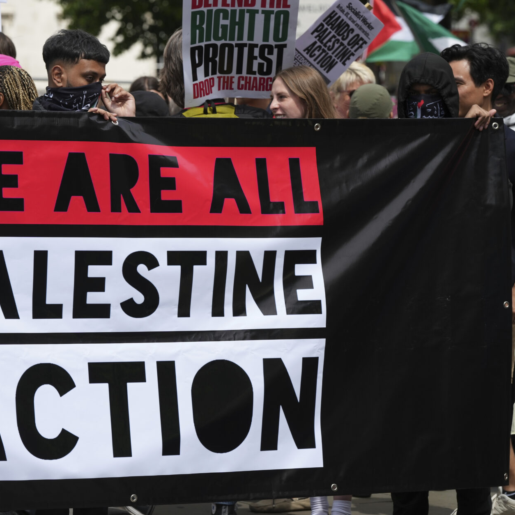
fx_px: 3013
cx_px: 122
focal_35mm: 179
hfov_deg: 9.8
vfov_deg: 9.8
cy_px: 238
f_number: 5.6
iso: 250
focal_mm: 129
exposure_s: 1/1250
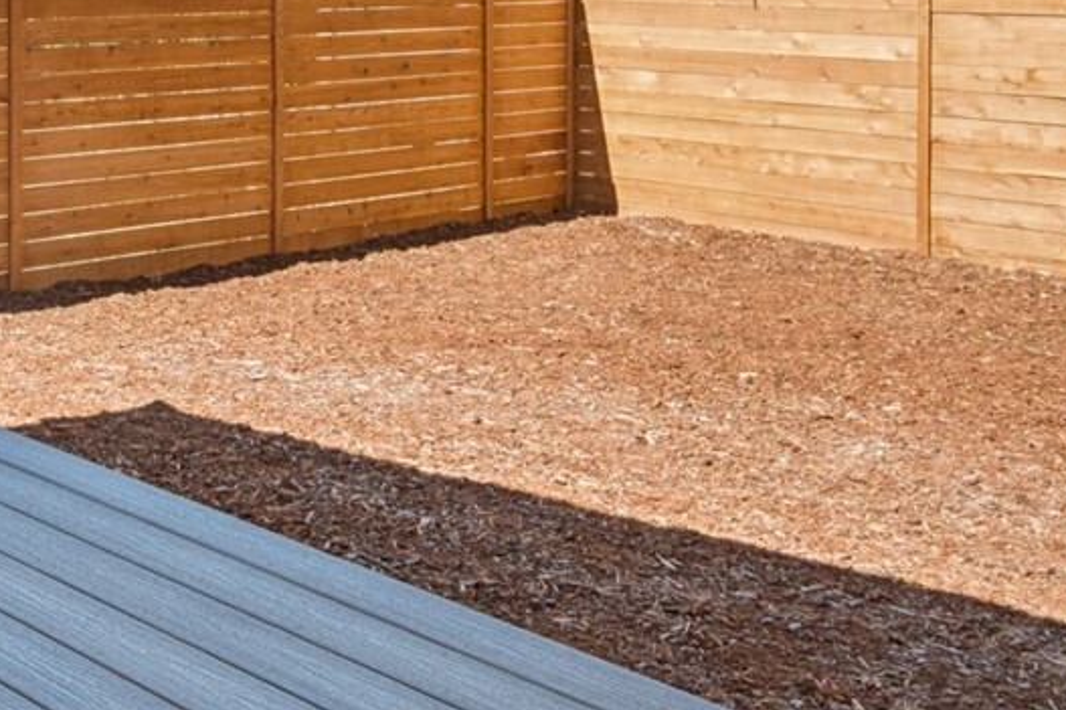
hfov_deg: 32.4
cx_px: 58
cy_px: 11
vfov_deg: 22.5
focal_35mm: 58
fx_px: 1717
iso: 200
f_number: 11
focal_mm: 18
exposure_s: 1/100
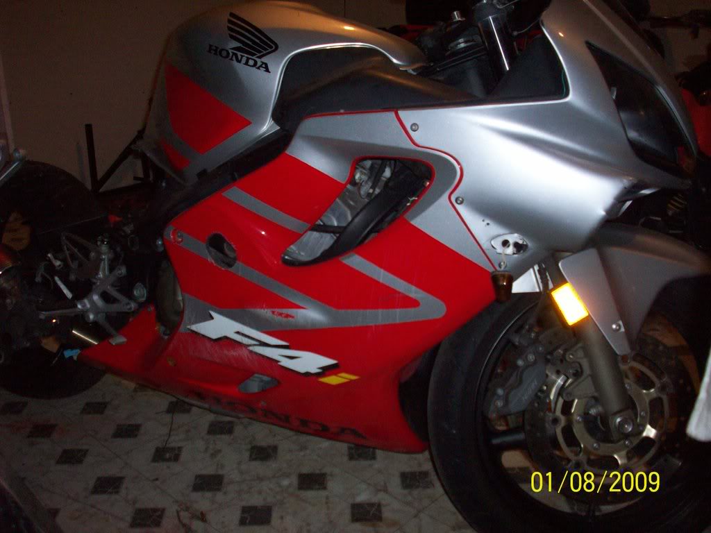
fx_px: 760
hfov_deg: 50.1
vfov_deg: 38.7
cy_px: 266
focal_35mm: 37
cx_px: 356
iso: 200
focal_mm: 6.2
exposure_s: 1/64
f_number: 2.8
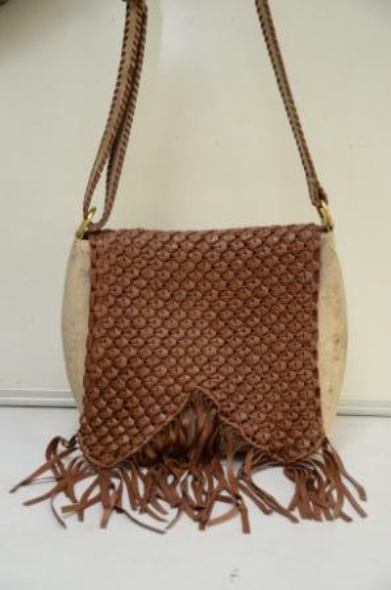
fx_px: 1423
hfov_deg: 15.6
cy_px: 295
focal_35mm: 87
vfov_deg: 23.4
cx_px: 196
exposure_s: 1/80
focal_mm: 58
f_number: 5
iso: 1000
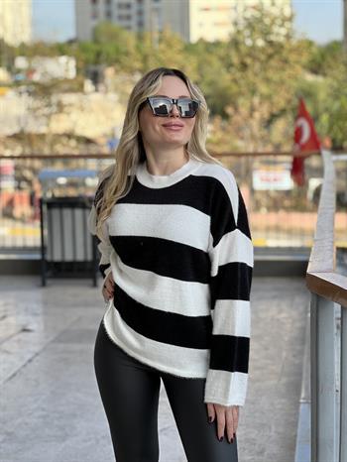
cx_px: 174
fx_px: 1028
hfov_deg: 19.2
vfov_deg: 25.3
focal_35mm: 77
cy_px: 231
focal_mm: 9
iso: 20
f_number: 2.8
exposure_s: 1/135
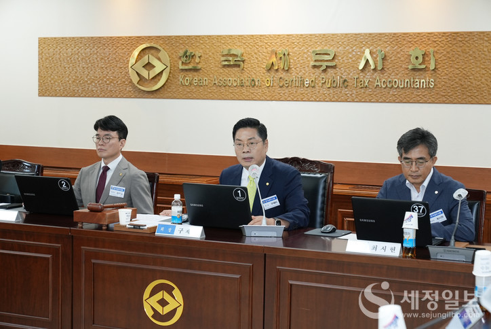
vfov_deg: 19.5
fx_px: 955
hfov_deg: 28.8
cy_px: 164
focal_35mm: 70
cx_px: 246
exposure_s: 1/160
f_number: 5
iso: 2000
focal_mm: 70
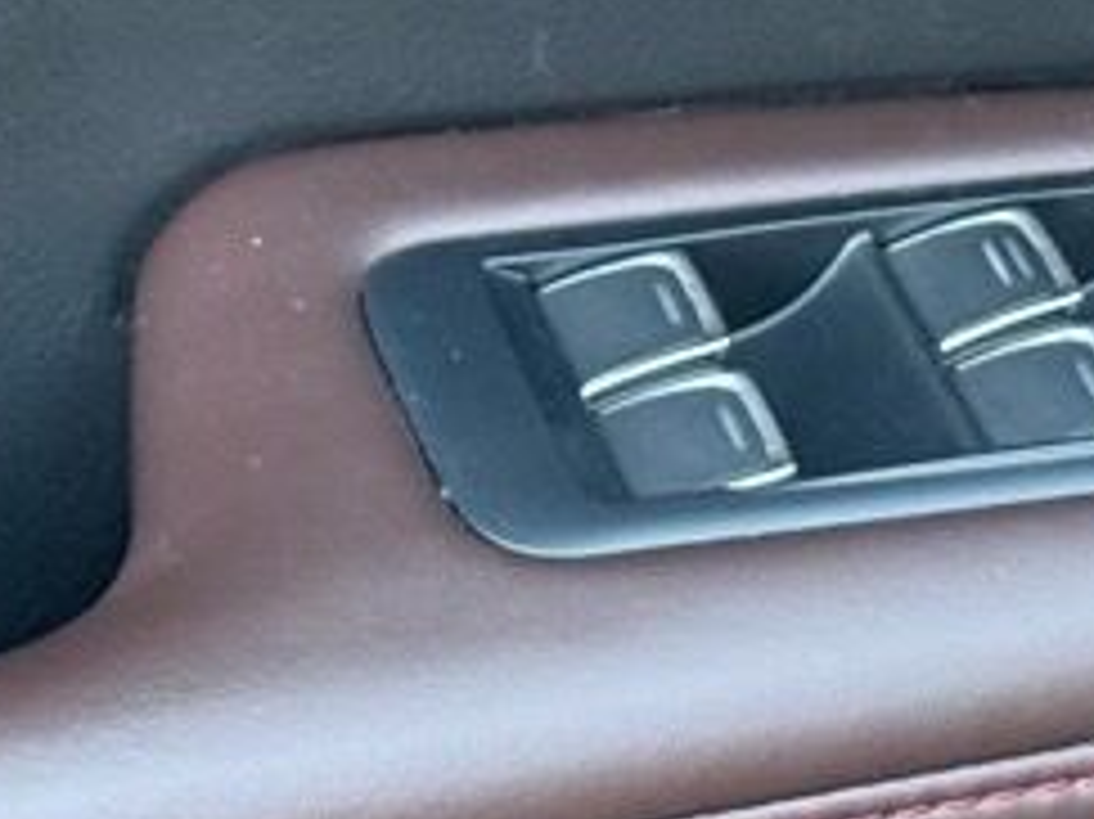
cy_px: -392
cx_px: 1017
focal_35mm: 202
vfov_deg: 7.2
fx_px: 6381
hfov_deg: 9.7
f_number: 1.78
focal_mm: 6.76
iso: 200
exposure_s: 1/40
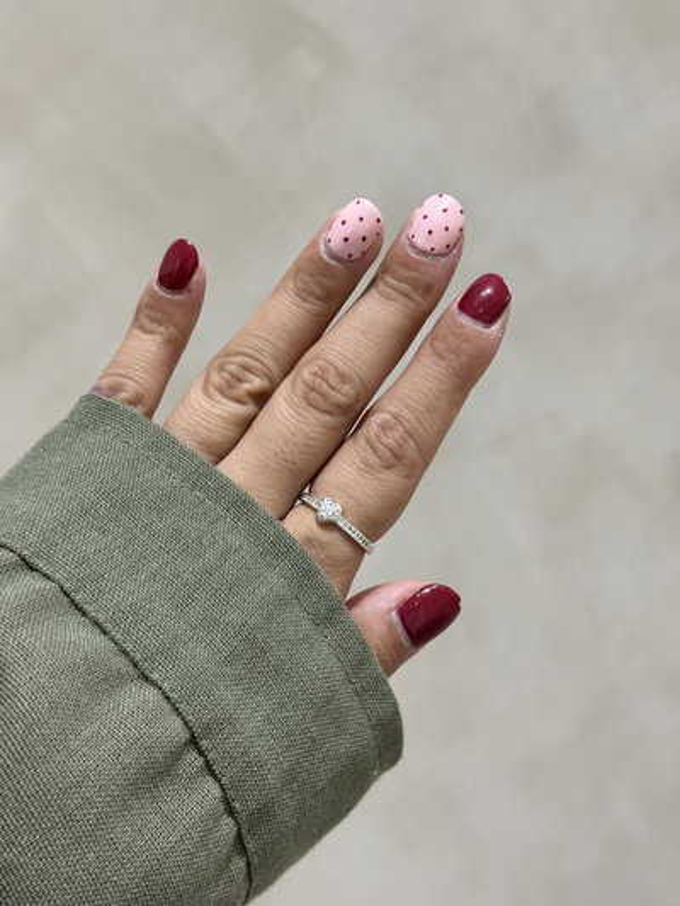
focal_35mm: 48
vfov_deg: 39.6
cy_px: 453
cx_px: 340
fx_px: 1257
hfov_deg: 30.3
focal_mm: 6.76
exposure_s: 1/50
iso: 80
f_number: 1.78
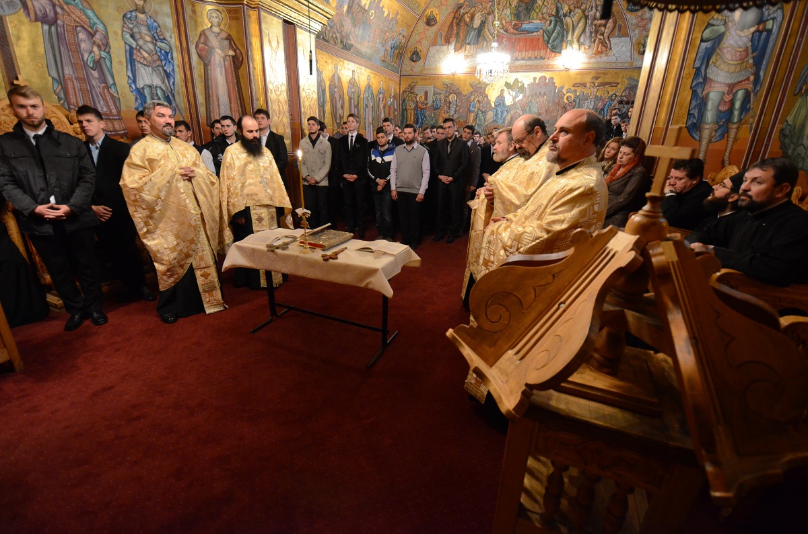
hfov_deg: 100.5
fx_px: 336
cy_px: 267
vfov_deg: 77.0
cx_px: 404
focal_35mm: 15
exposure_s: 1/30
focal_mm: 10
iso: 100
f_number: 3.5
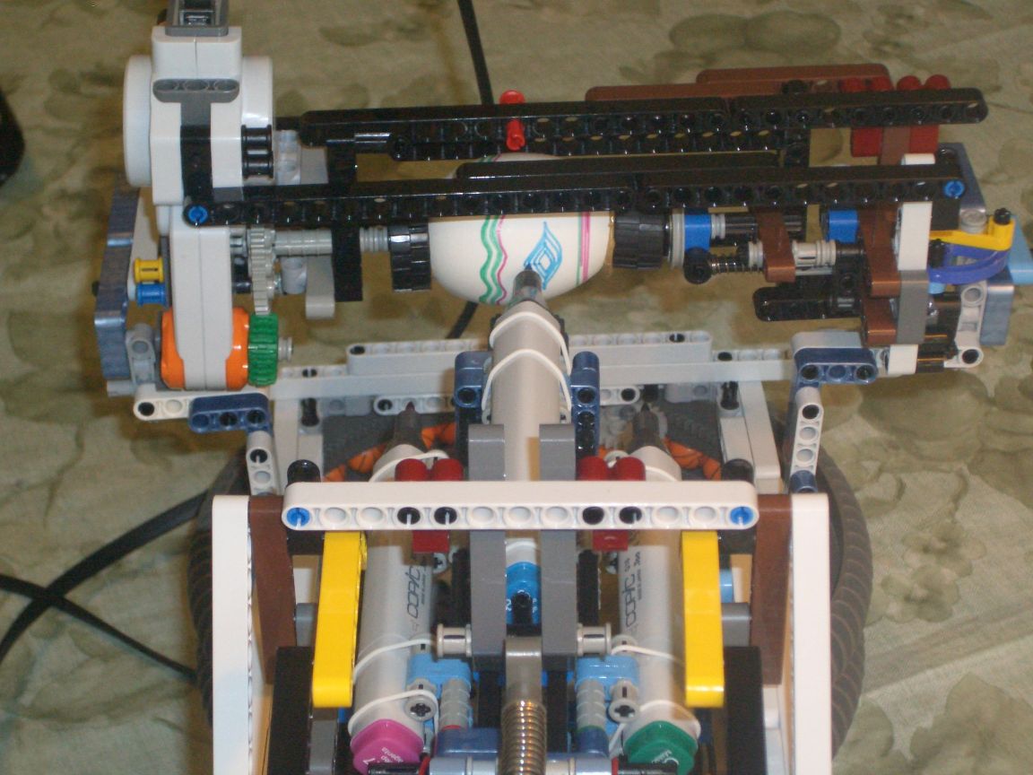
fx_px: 2626
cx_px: 516
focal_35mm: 88
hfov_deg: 22.3
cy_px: 388
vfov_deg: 16.8
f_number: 4.4
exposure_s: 1/60
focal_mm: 14.6
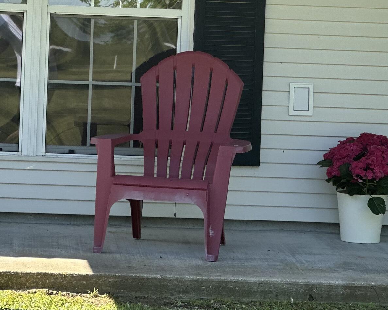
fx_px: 2181
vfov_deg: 8.1
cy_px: -15
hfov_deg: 10.2
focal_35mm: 190
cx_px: 145
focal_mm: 9
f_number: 2.8
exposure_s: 1/121
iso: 25
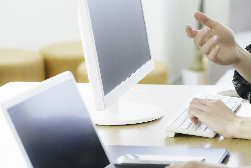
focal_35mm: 174
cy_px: 111
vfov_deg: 7.9
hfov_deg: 11.8
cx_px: 185
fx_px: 1213
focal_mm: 117
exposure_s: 1/125
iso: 1600
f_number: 5
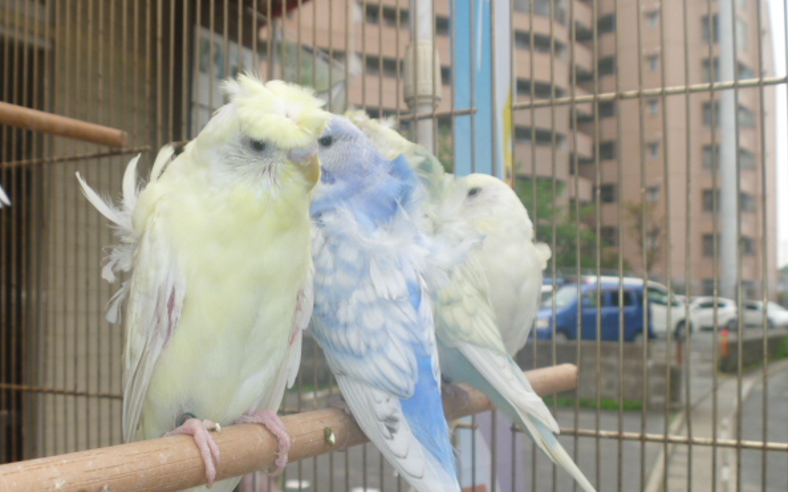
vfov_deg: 31.9
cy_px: 286
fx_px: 859
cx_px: 365
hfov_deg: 49.2
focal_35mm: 40
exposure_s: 1/250
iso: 100
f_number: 3.5
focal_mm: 6.3
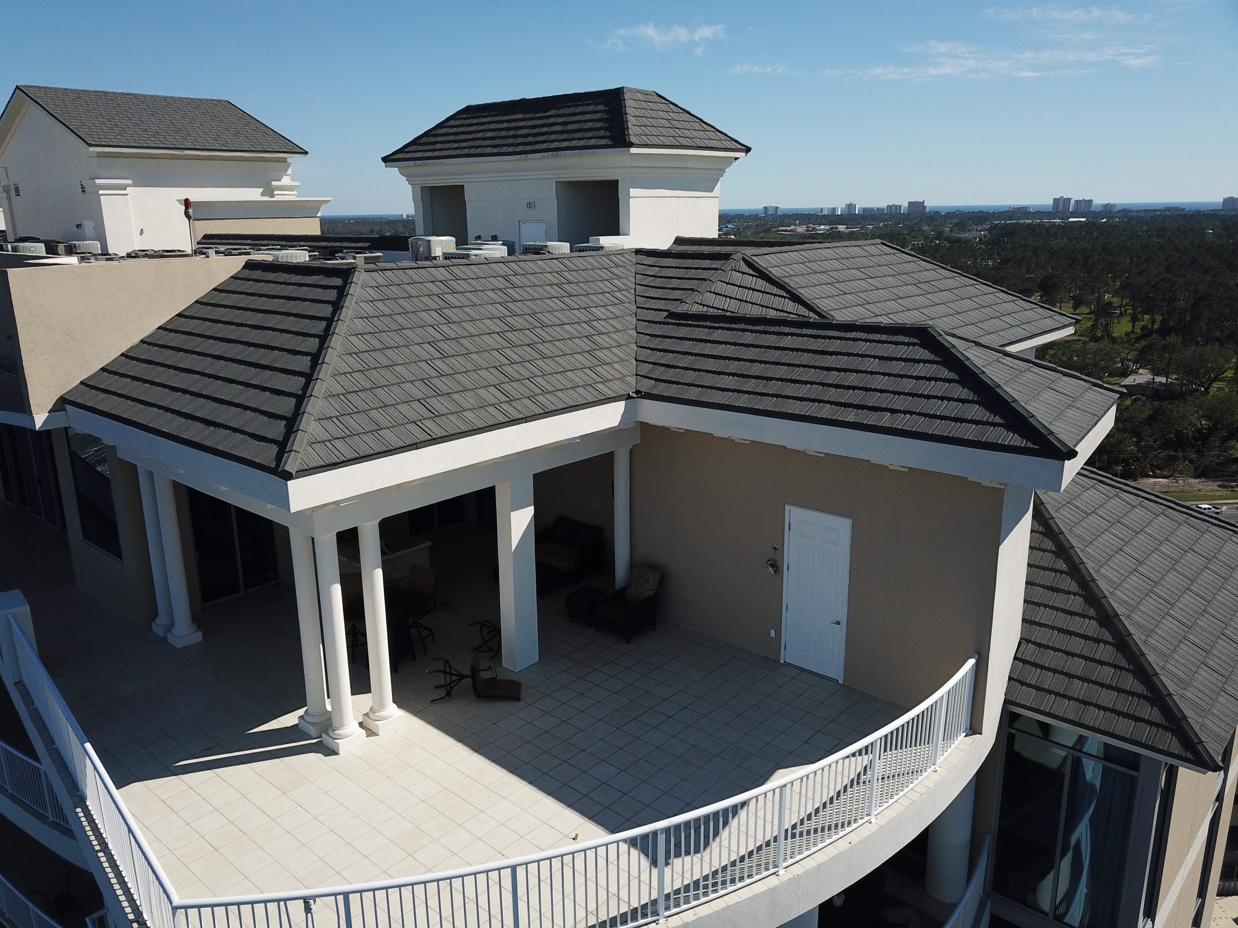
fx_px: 930
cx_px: 619
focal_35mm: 26
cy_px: 464
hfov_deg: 67.3
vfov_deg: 53.1
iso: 100
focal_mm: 4.73
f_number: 2.2
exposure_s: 1/2169
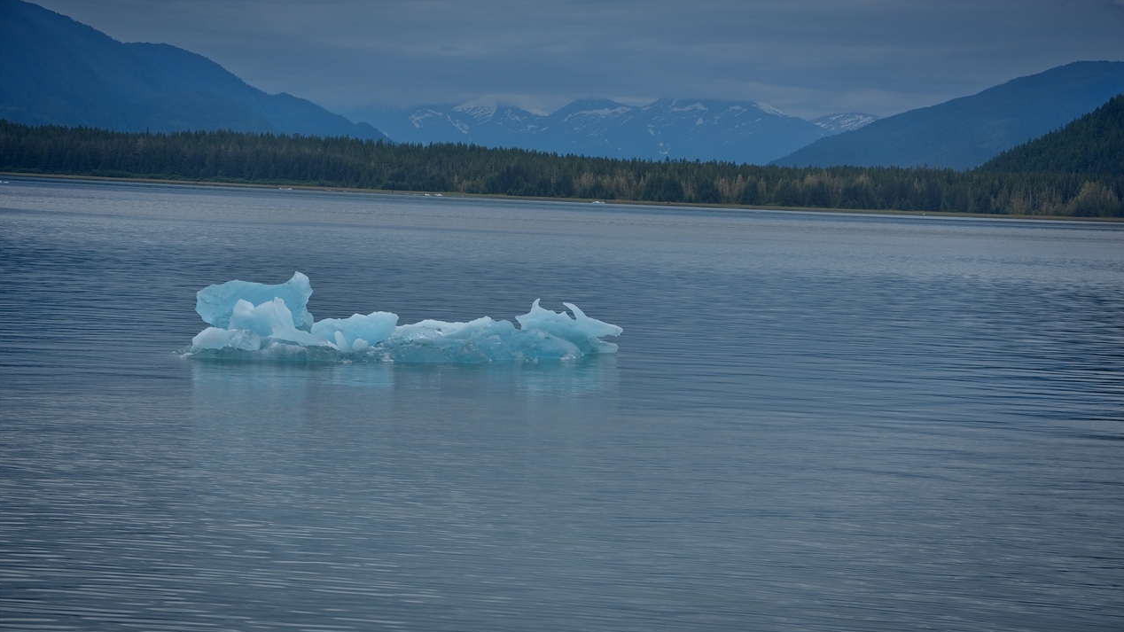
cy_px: 307
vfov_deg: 9.4
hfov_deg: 16.6
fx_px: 3844
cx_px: 565
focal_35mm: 129
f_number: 9
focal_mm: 122
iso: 100
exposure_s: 1/320
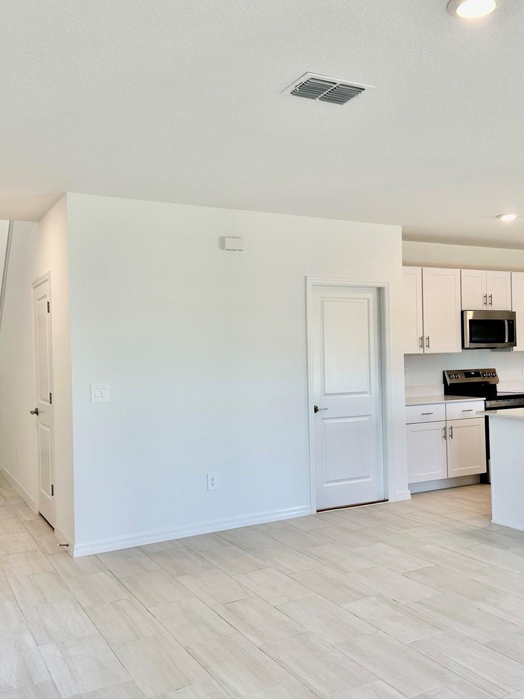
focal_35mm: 33
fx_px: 666
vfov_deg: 55.4
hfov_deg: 42.8
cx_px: 310
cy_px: 351
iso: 64
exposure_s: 1/120
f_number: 1.78
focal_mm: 6.86
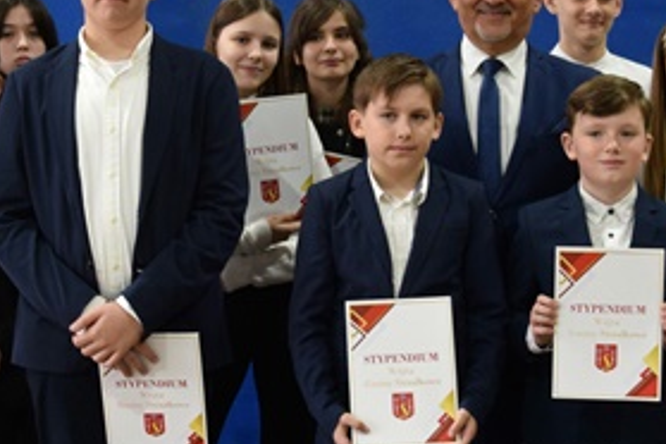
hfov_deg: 20.1
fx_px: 1880
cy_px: 143
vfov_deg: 13.4
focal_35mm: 102
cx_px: 377
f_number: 4.5
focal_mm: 21
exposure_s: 1/100
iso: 500
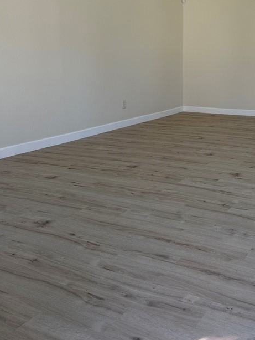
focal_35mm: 40
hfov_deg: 35.2
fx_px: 393
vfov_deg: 46.2
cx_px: 193
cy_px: 121
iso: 64
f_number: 1.78
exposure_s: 1/279
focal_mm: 6.76
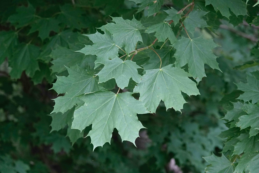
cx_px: 130
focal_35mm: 159
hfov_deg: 12.9
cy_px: 86
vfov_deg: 8.6
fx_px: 1144
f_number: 4
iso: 1000
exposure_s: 1/250
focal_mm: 58.29
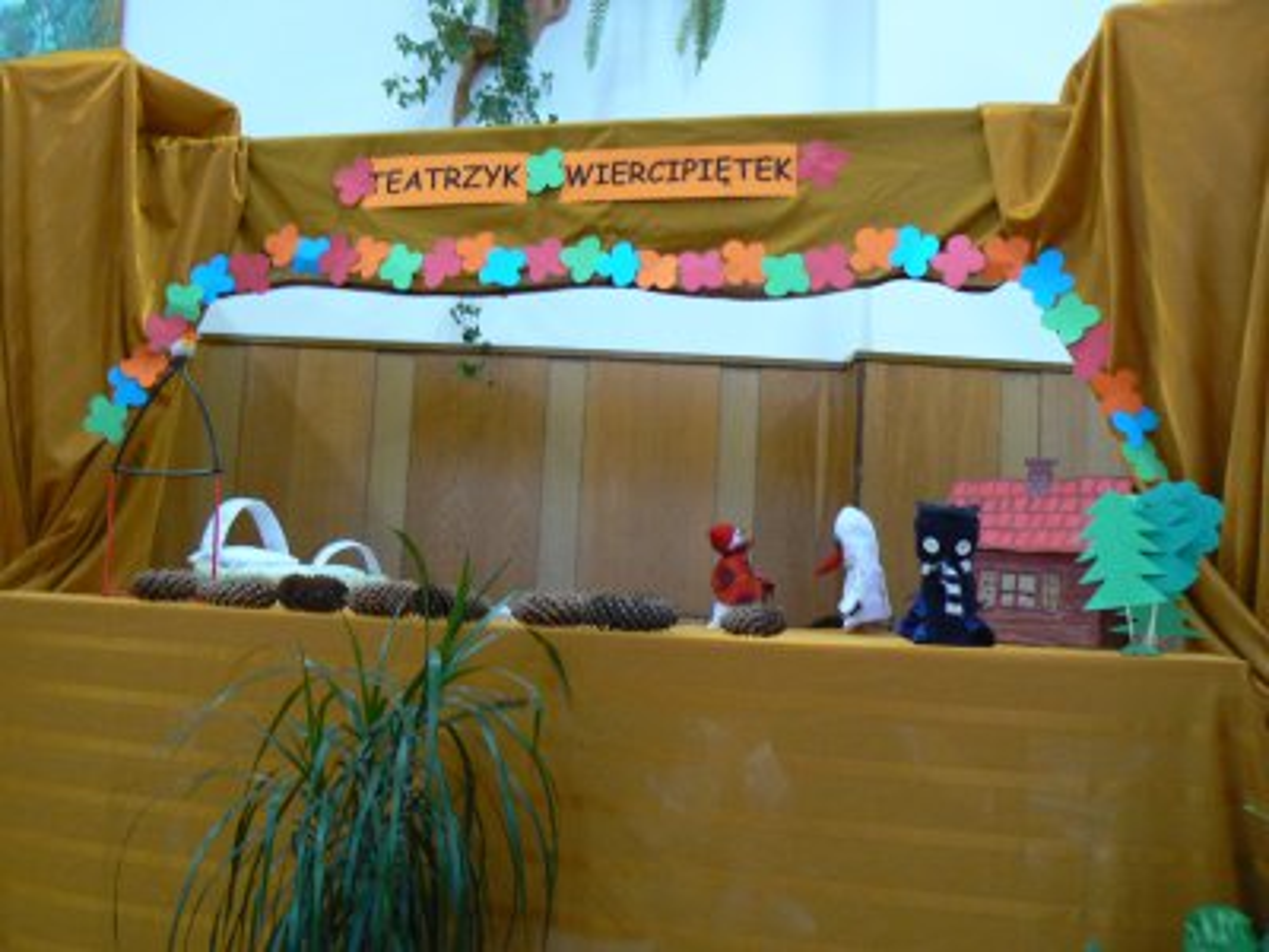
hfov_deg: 51.4
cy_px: 476
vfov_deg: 39.7
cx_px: 634
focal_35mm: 36
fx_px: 1320
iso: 200
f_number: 2.8
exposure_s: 1/13
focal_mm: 6
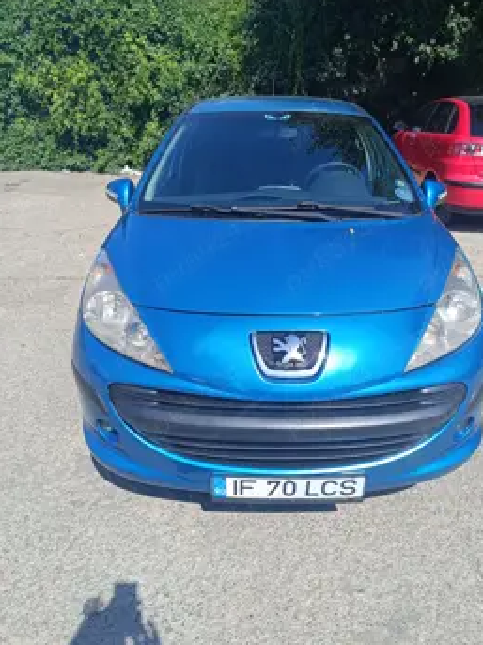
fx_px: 521
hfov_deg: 49.5
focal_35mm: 28
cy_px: 276
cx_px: 278
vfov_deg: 63.2
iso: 50
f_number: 1.88
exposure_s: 1/707
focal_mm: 5.59
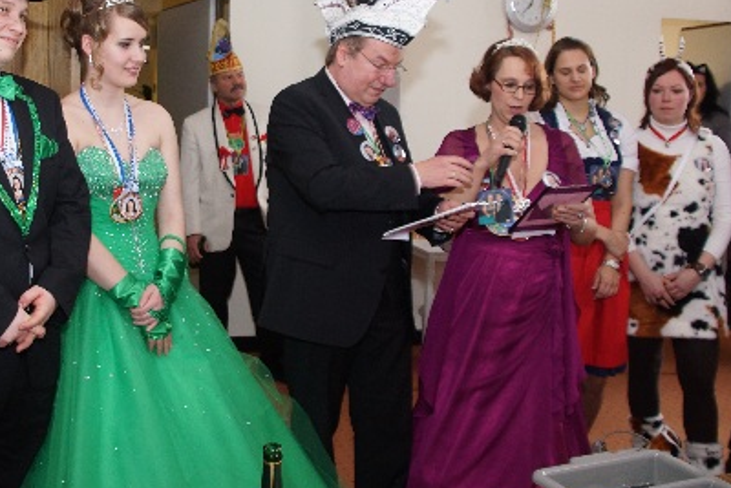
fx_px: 914
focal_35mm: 45
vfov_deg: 29.5
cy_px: 139
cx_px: 216
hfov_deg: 42.7
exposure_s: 1/60
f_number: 4
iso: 500
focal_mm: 20
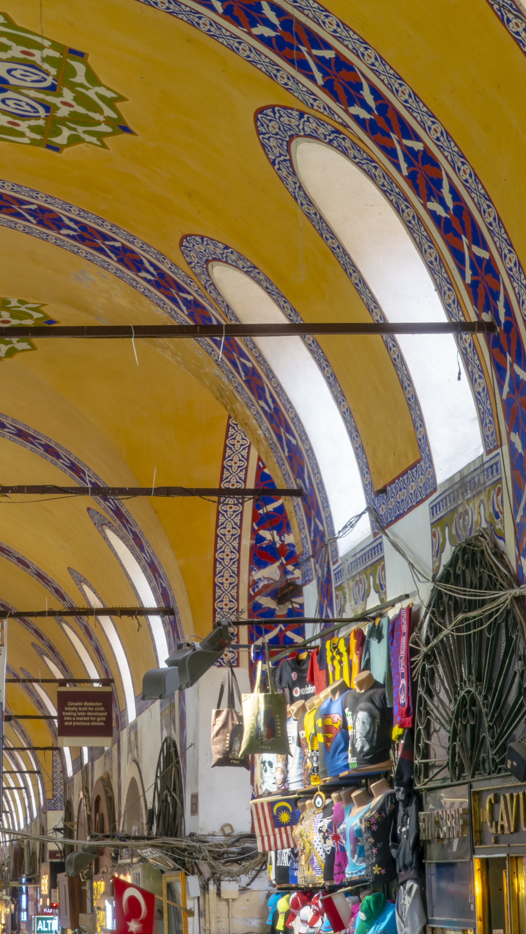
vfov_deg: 21.6
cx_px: -77
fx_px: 2455
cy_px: 413
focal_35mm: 99
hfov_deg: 12.0
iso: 100
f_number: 22
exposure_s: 2.5
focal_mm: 41
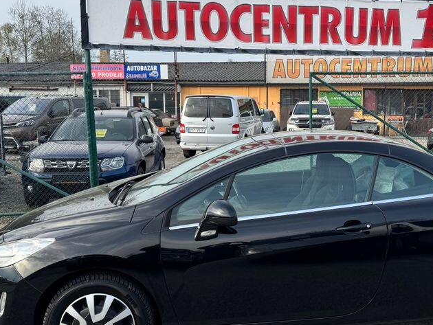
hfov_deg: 47.3
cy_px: 155
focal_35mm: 39
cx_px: 277
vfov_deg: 36.8
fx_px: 488
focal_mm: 6.76
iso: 80
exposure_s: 1/1721
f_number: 1.78
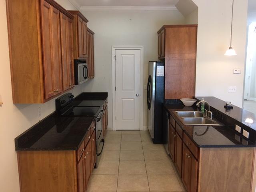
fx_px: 214
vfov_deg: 48.2
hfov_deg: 61.7
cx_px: 128
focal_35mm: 29
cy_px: 96
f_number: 2.2
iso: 50
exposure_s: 1/15
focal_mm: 4.15
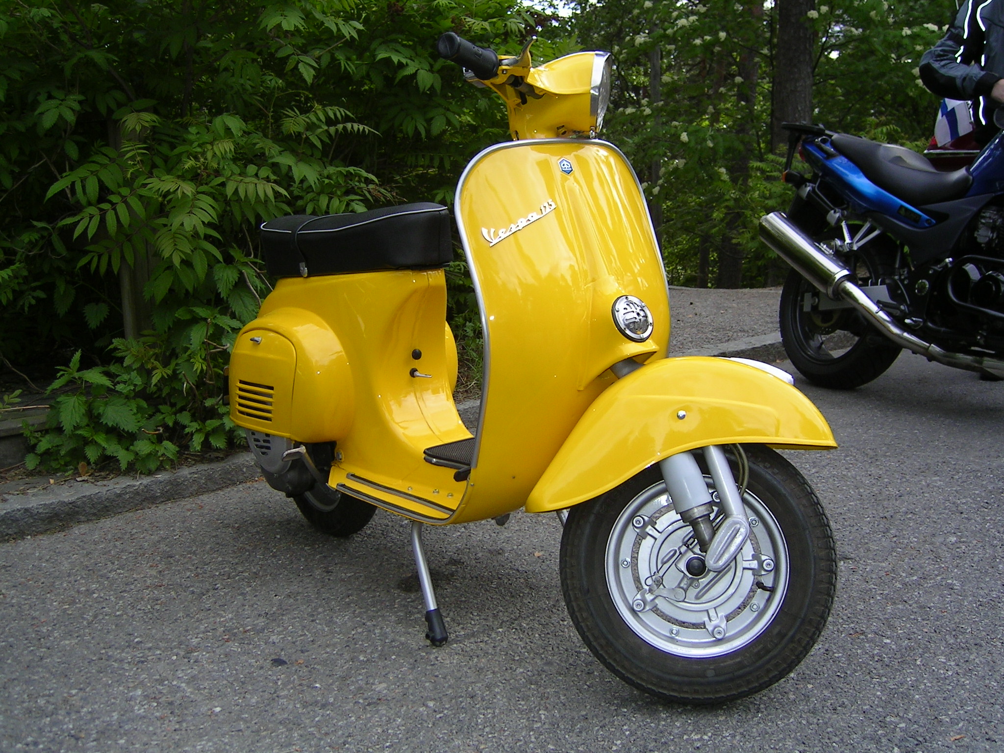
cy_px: 376
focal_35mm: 36
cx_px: 502
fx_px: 1044
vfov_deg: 39.7
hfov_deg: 51.4
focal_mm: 5.6
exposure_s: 1/186
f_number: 2.8
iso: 50
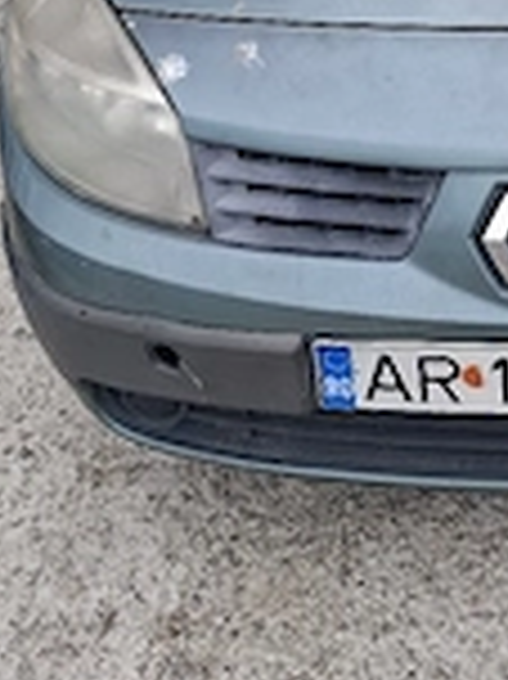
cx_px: 495
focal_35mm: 61
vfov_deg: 29.8
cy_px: 23
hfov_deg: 23.1
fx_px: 1195
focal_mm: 5.54
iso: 50
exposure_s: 1/833
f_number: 1.8
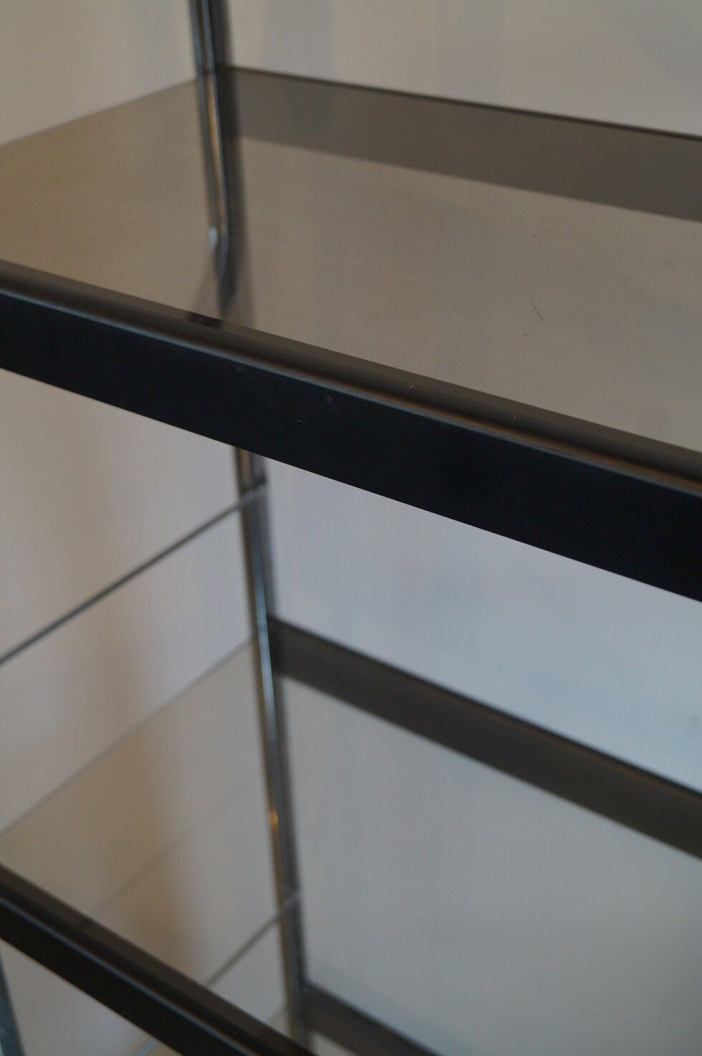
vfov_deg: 43.6
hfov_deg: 29.8
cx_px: 351
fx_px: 1319
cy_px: 528
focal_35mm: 45
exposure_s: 1/60
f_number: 4.5
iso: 1000
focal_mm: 30
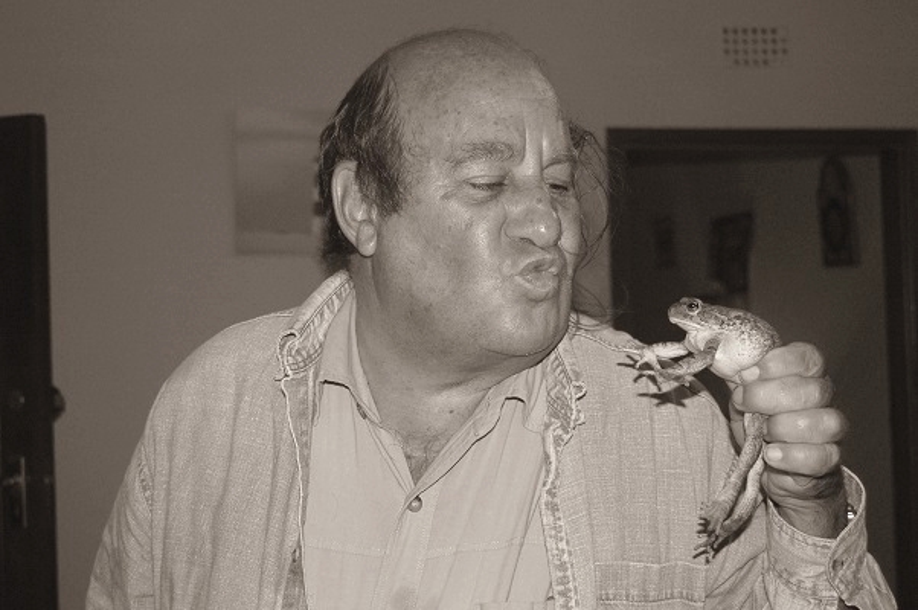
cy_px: 305
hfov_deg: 33.4
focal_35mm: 60
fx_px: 1528
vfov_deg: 22.6
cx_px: 459
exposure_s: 1/60
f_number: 5
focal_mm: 40
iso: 400
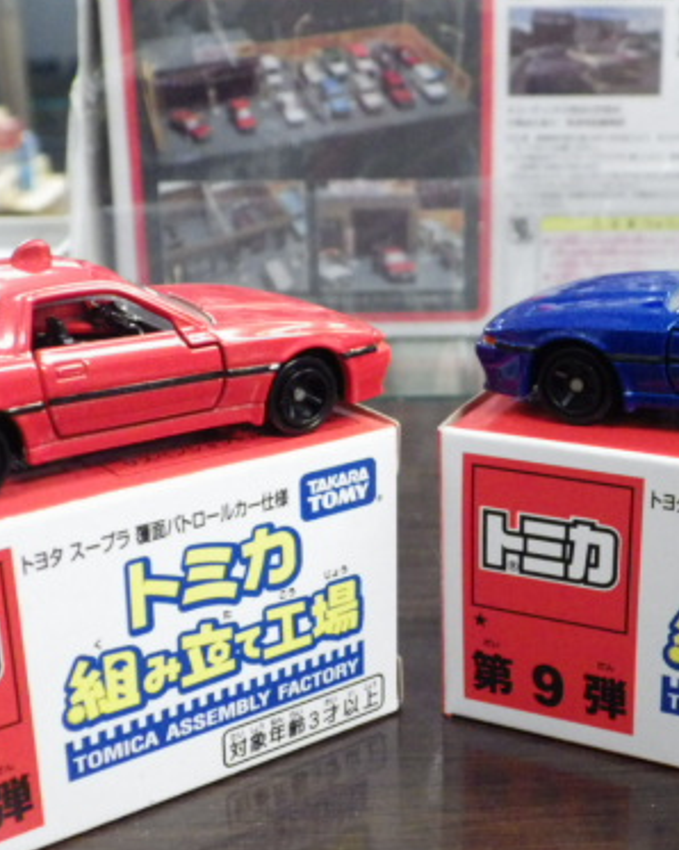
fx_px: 1433
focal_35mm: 57
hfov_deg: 26.6
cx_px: 410
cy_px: 513
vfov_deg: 32.9
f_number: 3.4
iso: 800
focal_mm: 6.2
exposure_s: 1/30
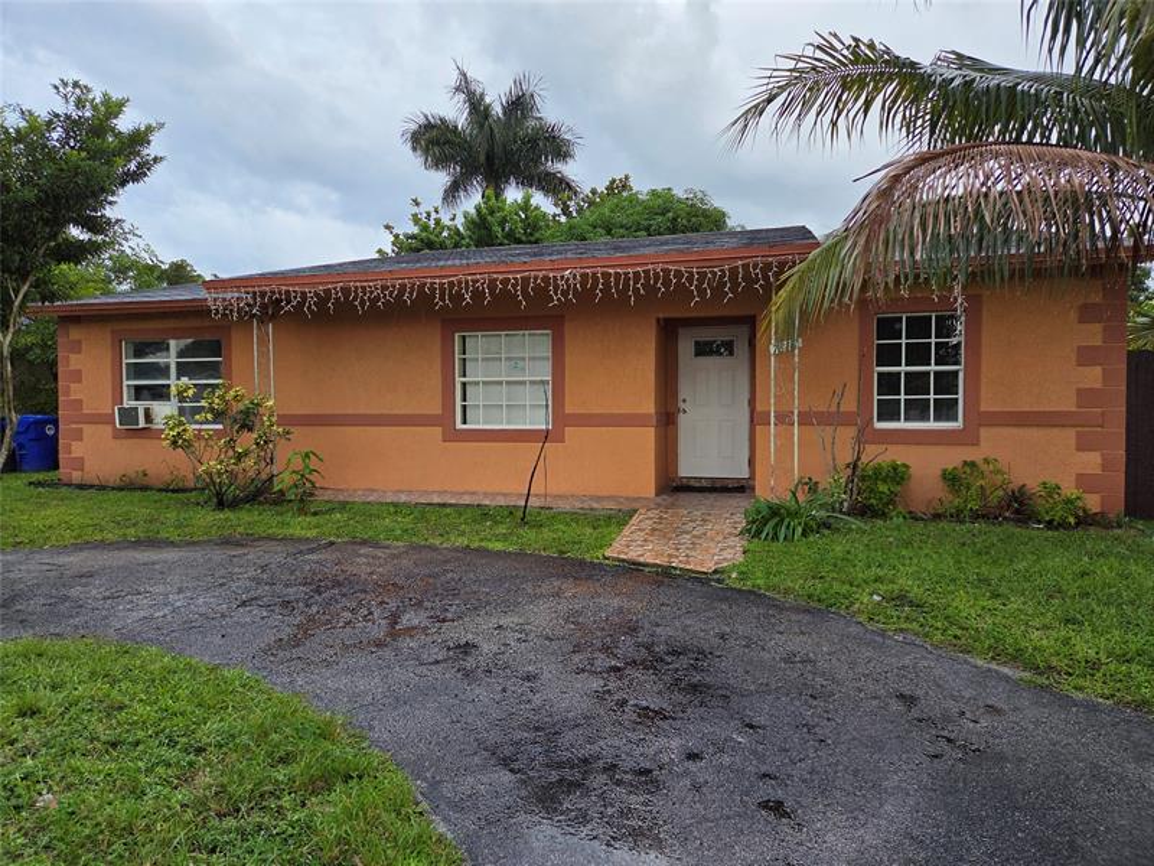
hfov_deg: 73.9
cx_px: 577
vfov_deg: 58.9
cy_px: 433
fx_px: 767
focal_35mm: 23
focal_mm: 5.4
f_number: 1.8
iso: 80
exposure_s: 1/180
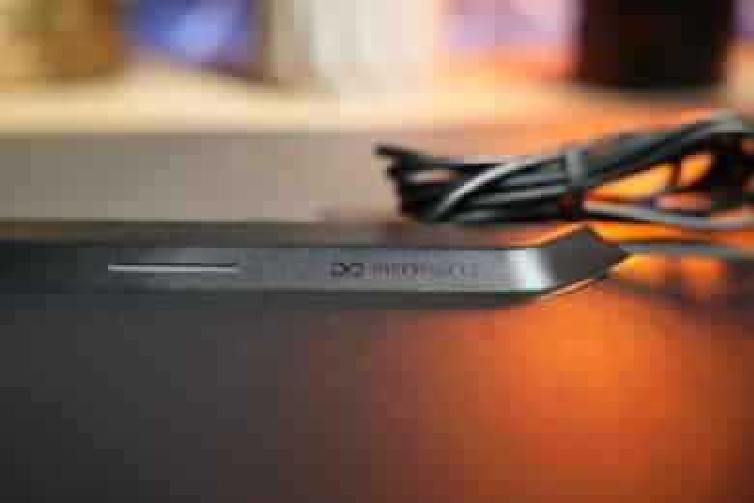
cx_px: 377
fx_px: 1116
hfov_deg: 37.3
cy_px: 252
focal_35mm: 53
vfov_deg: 25.4
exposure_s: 1/60
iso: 200
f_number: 2.8
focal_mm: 53.3
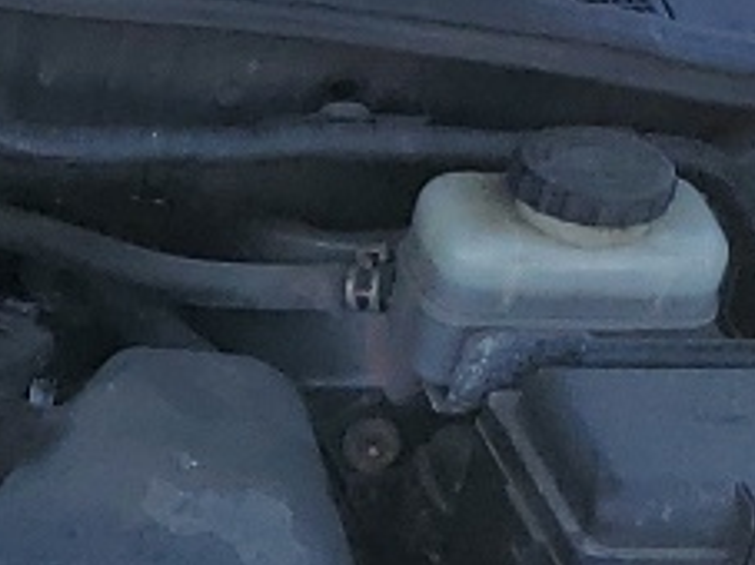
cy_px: 1270
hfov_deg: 9.5
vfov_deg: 7.6
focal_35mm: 183
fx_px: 3989
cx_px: -1094
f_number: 1.5
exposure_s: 1/1111
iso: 50
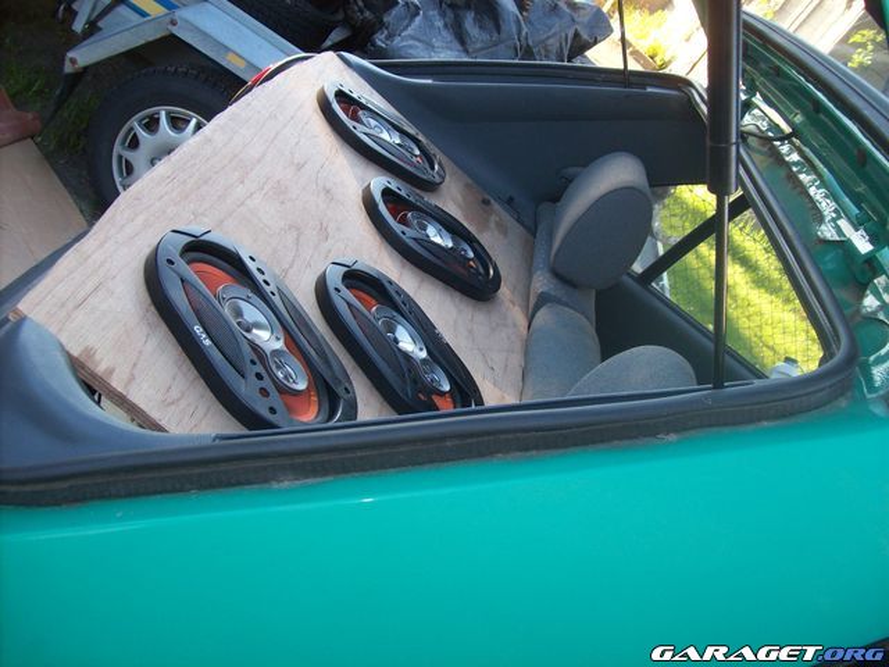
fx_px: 925
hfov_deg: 51.4
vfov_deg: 39.7
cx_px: 444
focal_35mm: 36
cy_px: 334
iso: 80
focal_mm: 6
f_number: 2.7
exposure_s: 1/64
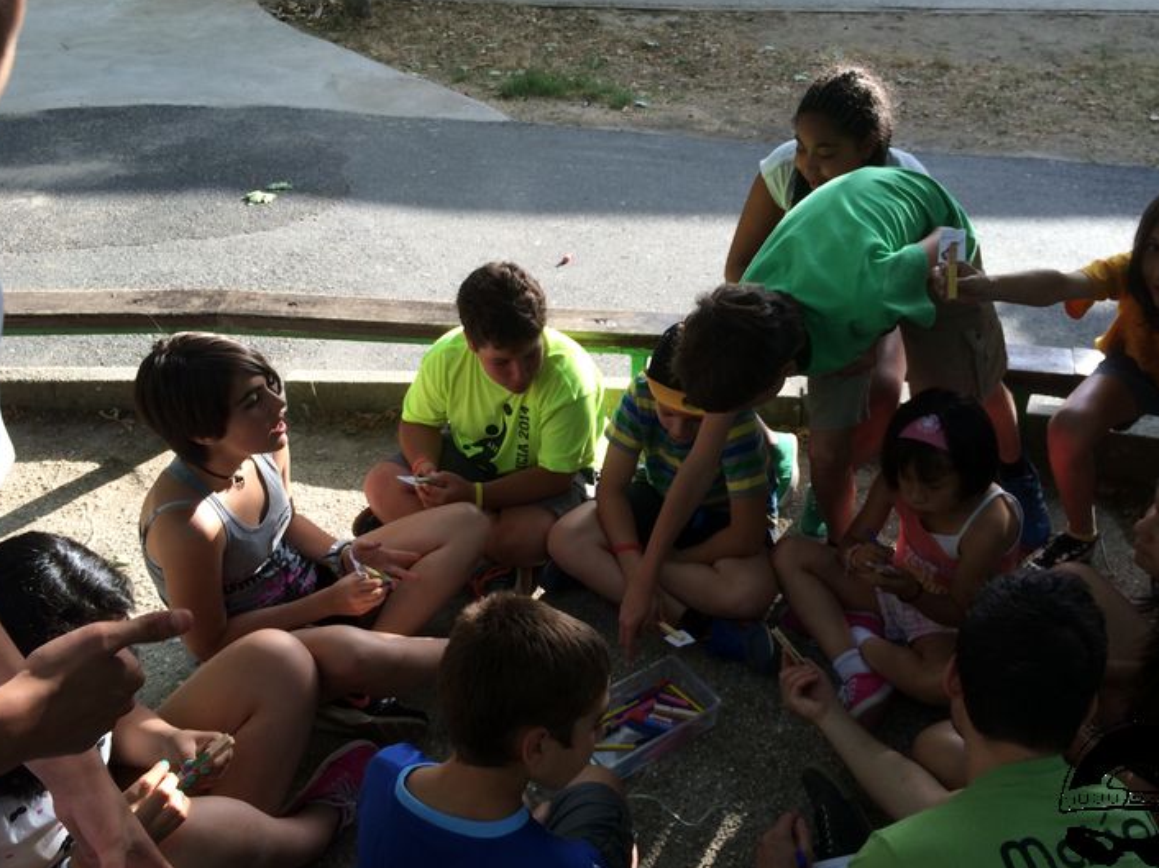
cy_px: 456
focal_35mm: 34
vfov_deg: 41.8
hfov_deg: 53.9
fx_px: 1138
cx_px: 634
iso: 32
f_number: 2.2
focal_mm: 4.12
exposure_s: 1/291
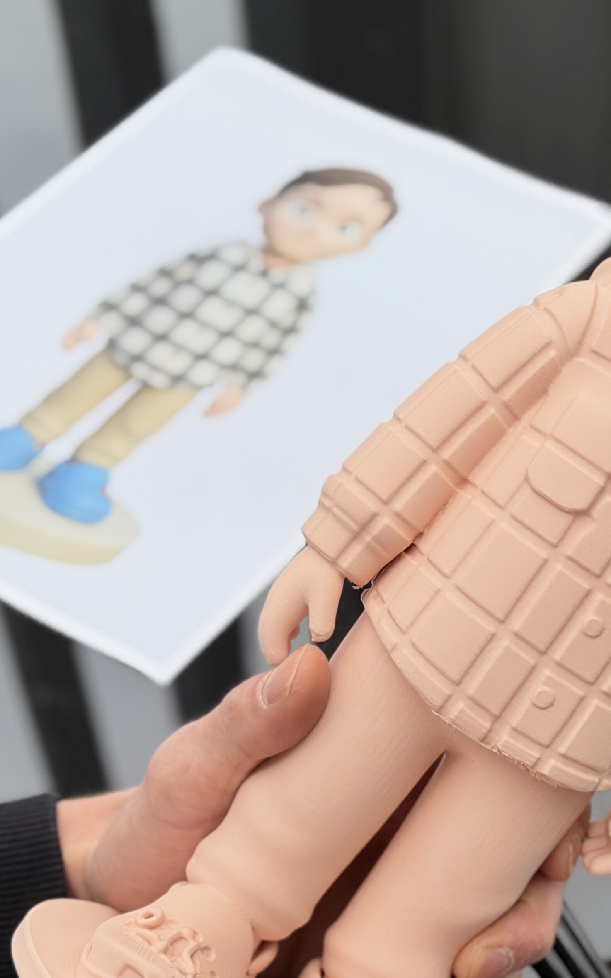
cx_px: 494
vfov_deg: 23.7
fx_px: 2318
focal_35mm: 87
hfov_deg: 14.9
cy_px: 685
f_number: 1.78
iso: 64
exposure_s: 1/2033
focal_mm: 6.76
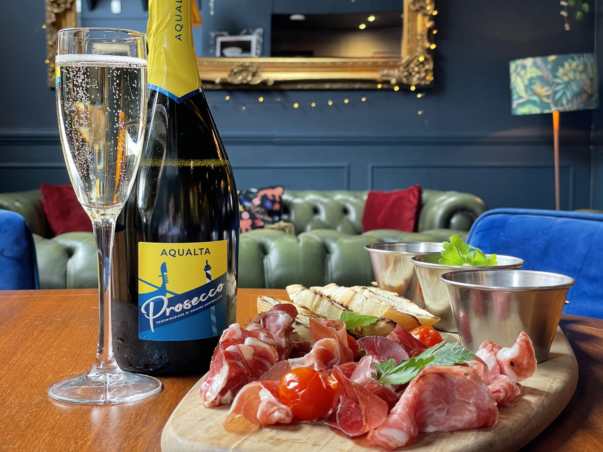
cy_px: 226
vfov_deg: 28.0
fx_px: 906
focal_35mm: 52
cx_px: 302
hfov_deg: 36.8
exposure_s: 1/50
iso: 125
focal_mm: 6
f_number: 2
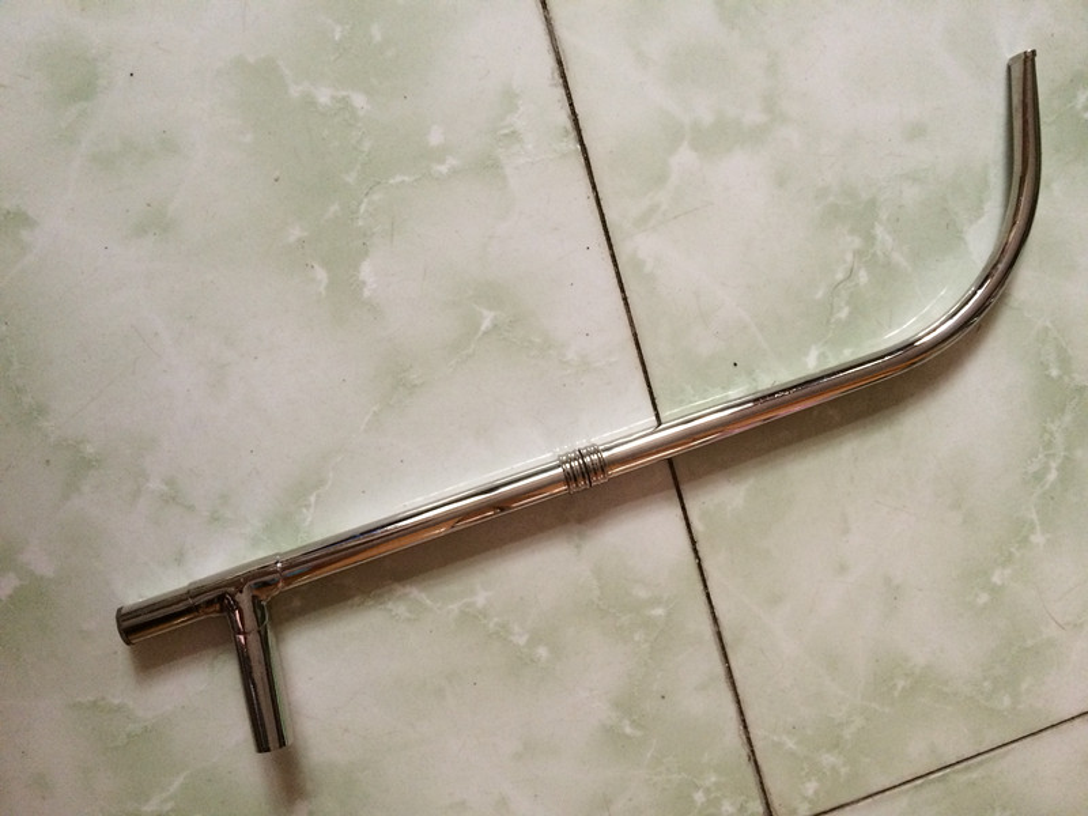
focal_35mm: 29
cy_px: 408
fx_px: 911
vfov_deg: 48.2
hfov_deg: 61.7
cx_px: 544
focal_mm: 4.15
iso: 250
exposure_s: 1/30
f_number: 2.2
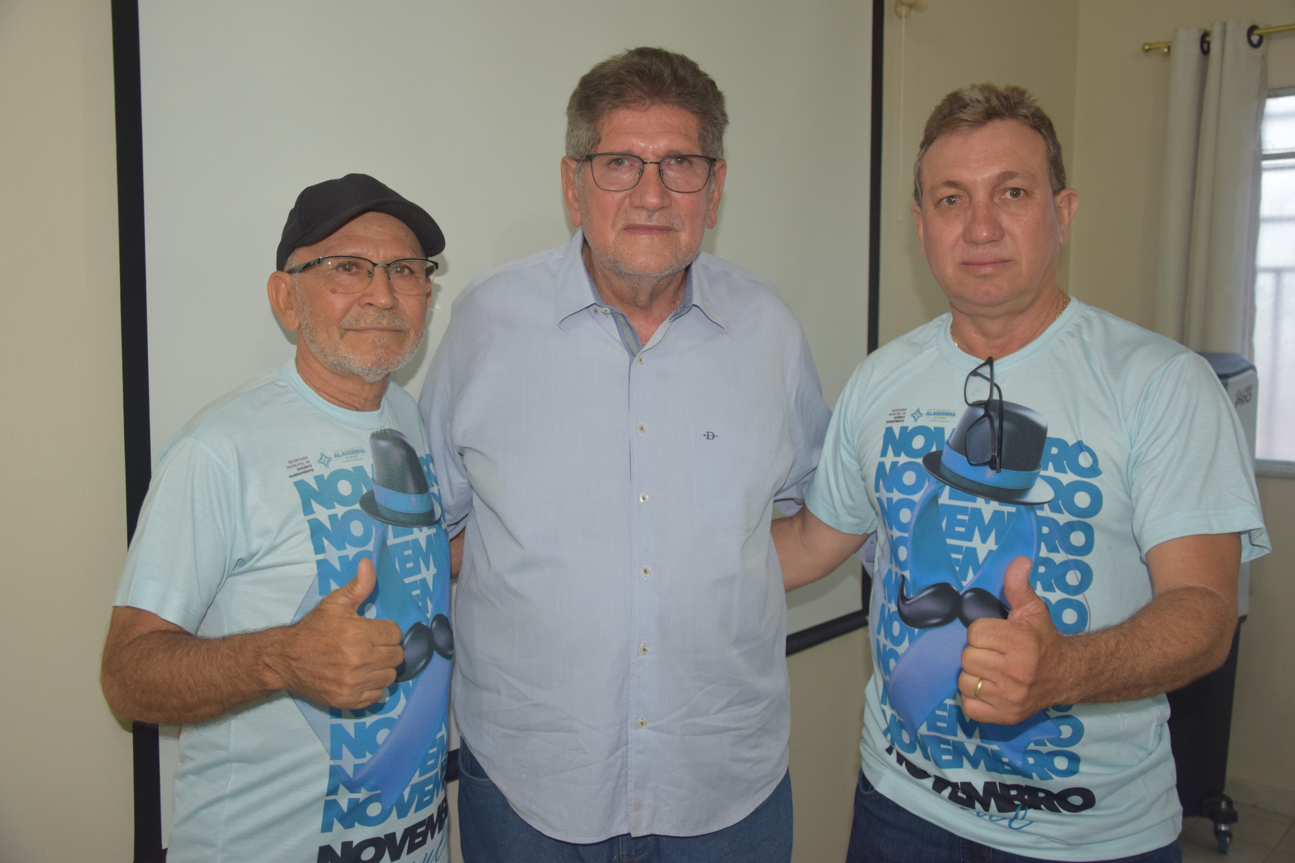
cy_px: 432
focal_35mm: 33
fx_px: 1187
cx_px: 648
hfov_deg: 57.2
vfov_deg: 40.0
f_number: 3.8
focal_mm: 22
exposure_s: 1/60
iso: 900
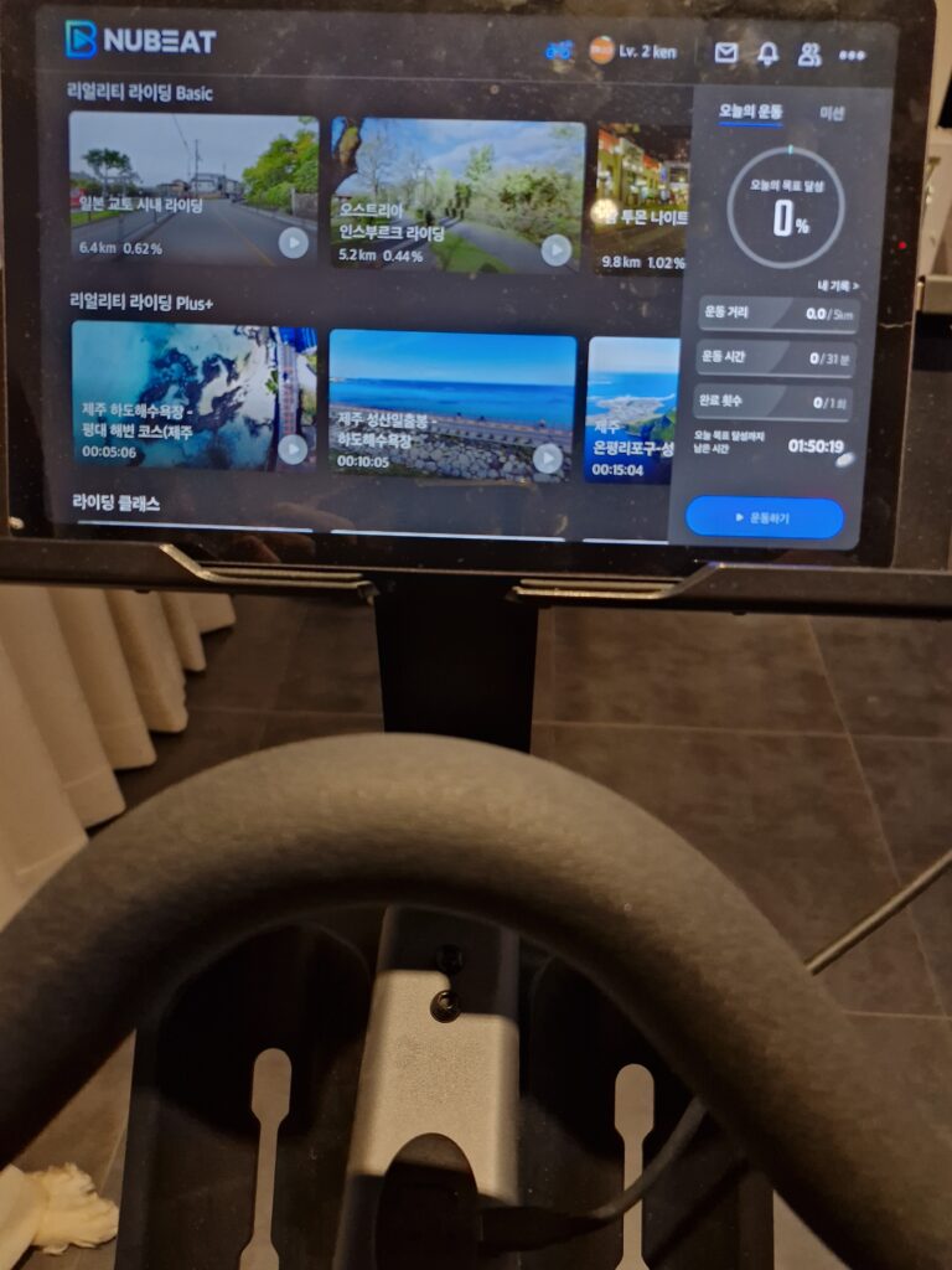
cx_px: 476
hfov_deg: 58.9
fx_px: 843
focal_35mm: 23
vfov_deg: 73.9
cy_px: 635
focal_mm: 5.54
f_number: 1.8
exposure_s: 1/120
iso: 400
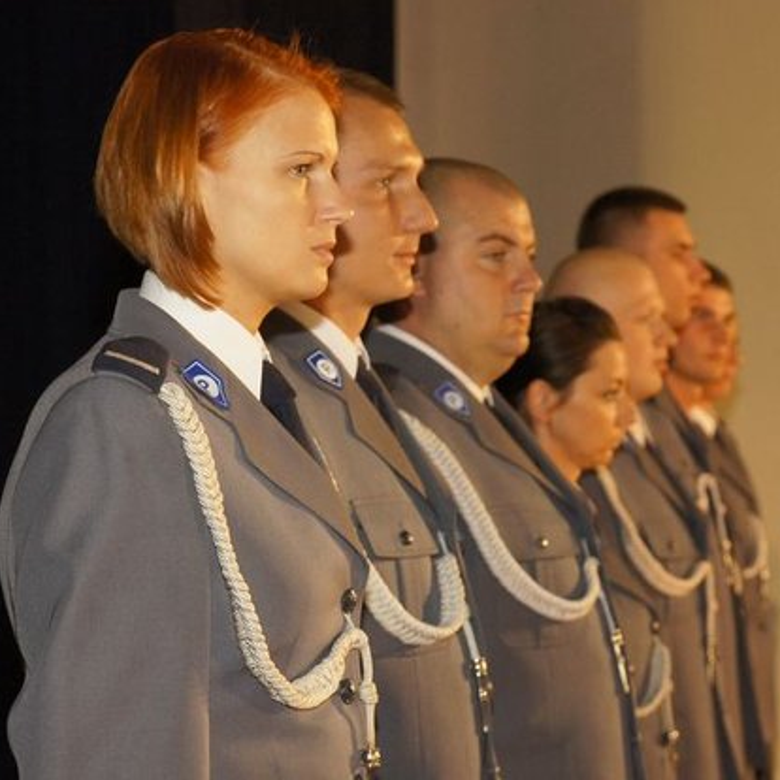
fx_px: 3569
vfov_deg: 12.5
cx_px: 460
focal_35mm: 140
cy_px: 375
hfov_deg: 12.5
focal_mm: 70
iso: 1600
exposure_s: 1/125
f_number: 5.6
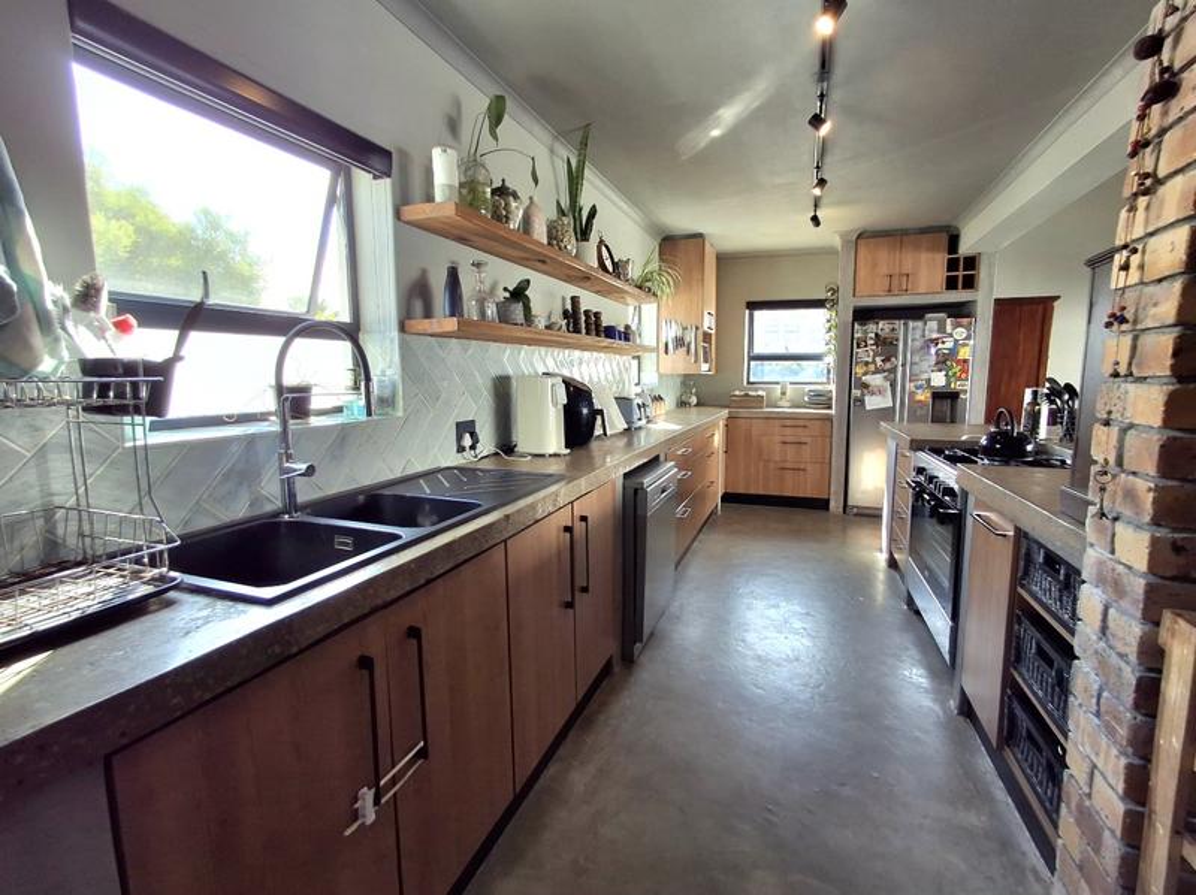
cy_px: 448
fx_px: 552
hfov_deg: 94.5
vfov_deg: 78.0
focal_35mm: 16
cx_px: 598
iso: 40
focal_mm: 1.64
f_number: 2.2
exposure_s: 1/120
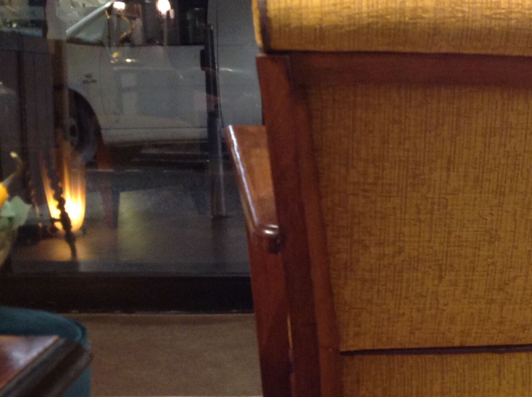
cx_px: 472
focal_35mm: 69
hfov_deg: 27.3
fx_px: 1059
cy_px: 317
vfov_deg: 21.0
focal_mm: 4.28
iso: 200
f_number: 2.4
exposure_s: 1/15
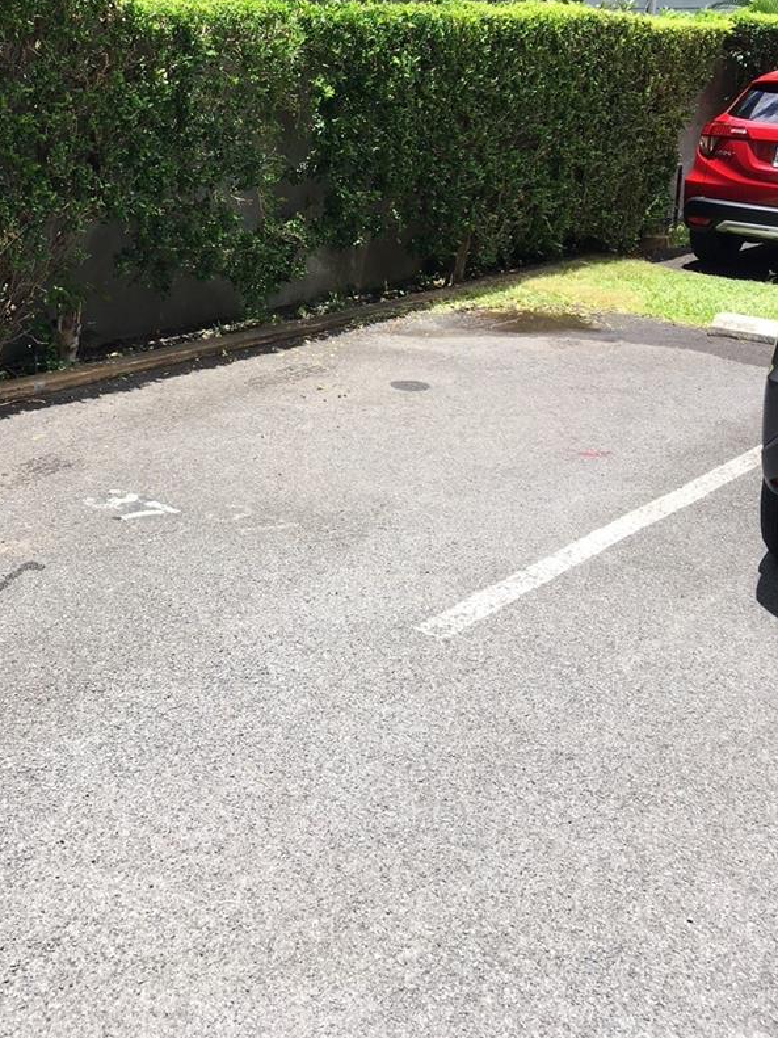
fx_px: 1319
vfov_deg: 41.8
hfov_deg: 32.3
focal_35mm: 44
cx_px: 205
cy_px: 270
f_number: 2.2
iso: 25
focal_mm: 4.15
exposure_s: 1/674
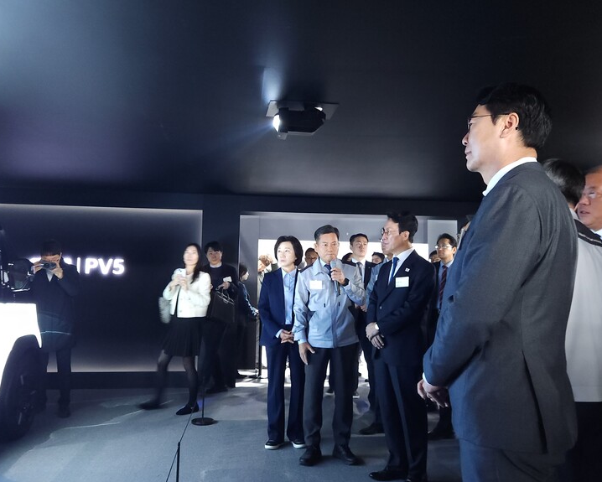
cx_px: 298
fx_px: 535
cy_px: 235
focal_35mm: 30
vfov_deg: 48.5
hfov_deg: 58.7
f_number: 1.8
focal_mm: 5.4
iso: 640
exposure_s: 1/24
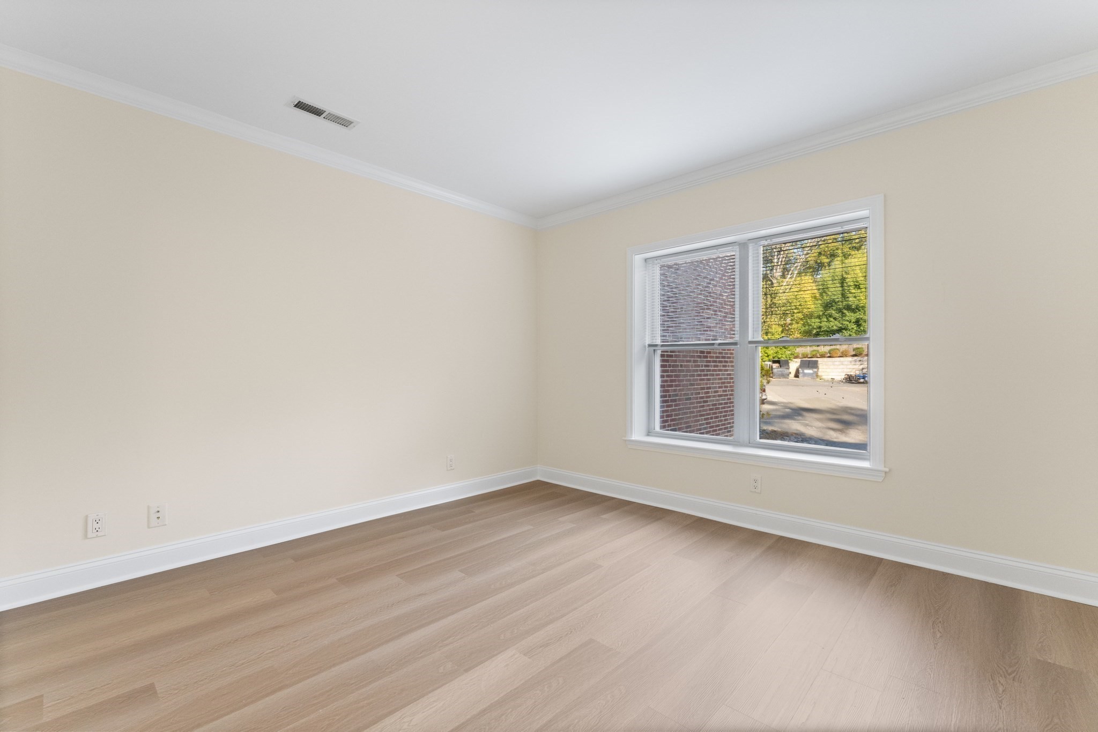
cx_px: 549
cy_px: 366
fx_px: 473
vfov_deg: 75.5
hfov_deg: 98.5
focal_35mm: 16
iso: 1600
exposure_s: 1/4
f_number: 11
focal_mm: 15.5
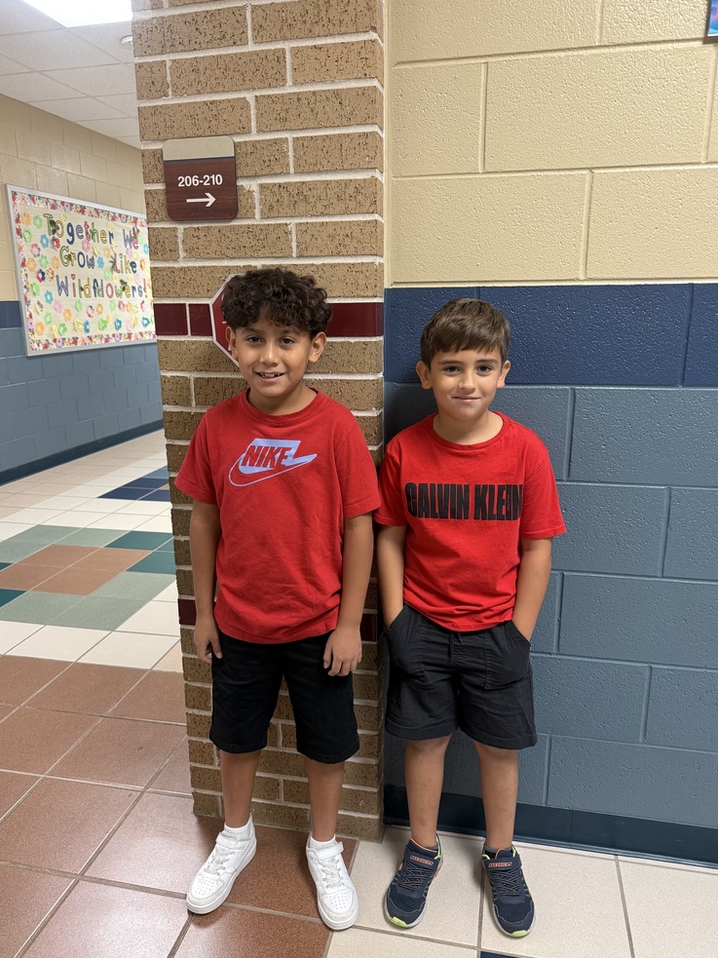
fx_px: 692
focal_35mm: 25
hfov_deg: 54.9
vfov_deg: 69.4
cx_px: 353
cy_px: 488
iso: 250
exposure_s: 1/60
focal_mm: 6.76
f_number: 1.78
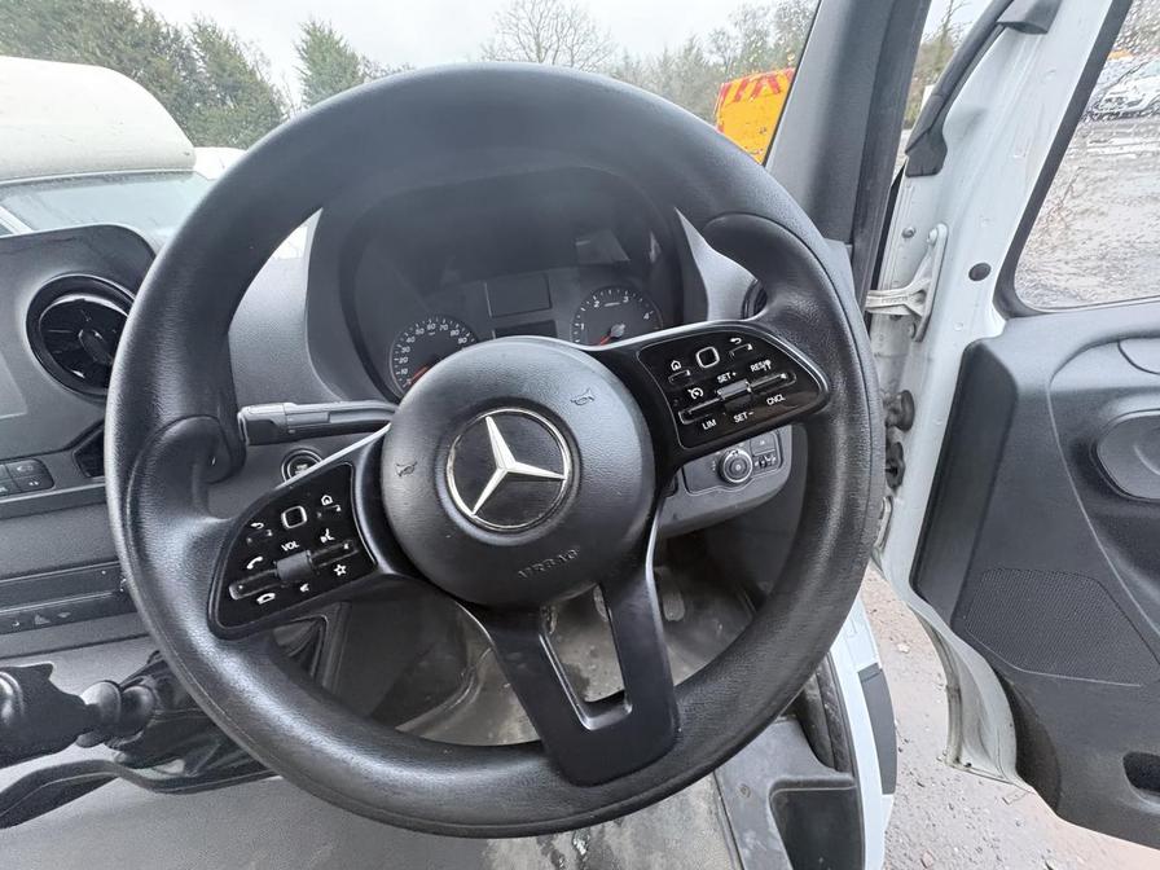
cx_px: 580
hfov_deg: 102.1
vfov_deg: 85.7
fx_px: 469
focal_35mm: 14
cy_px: 435
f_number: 2.2
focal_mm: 2.22
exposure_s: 1/51
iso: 800
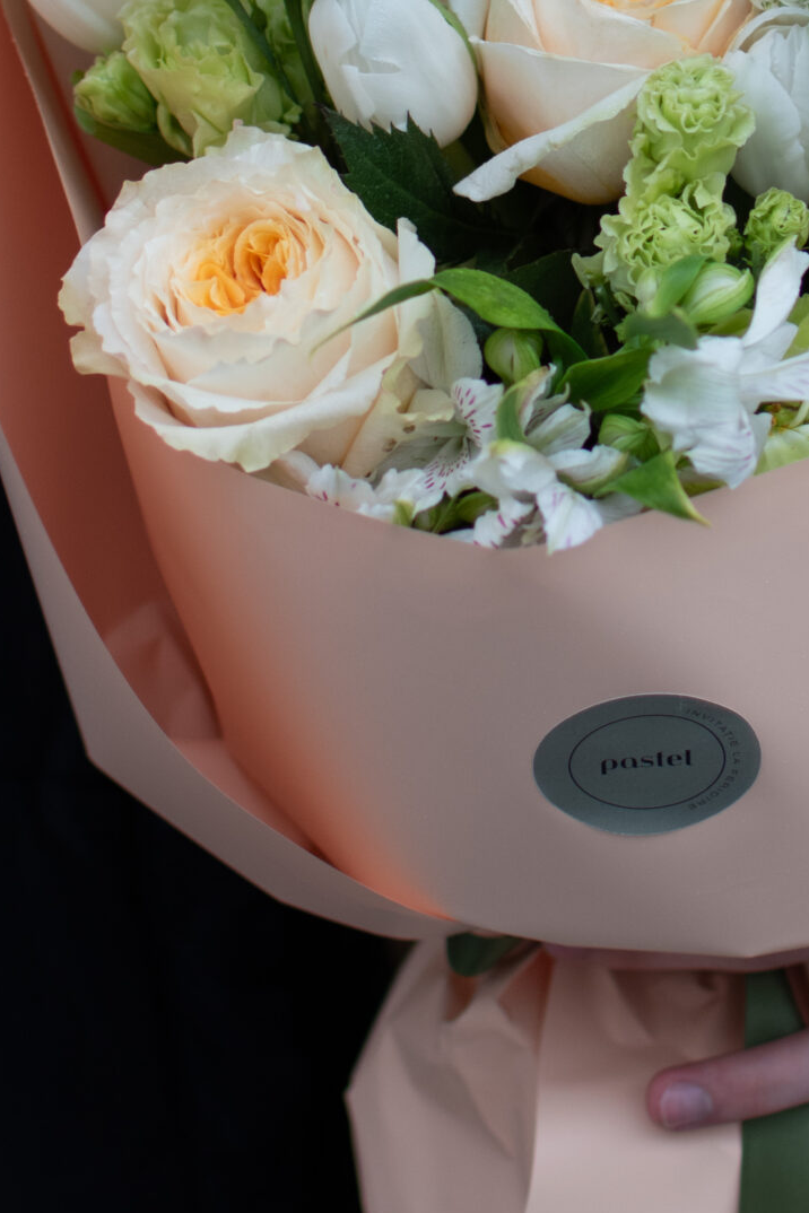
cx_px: 669
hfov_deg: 10.9
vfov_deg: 16.2
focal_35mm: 125
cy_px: 145
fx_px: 4220
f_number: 1.8
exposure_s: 1/320
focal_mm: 35
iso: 160
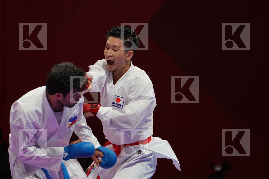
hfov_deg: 5.8
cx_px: 134
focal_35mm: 357
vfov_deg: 3.9
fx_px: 2667
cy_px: 90
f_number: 4
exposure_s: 1/500
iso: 800
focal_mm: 238
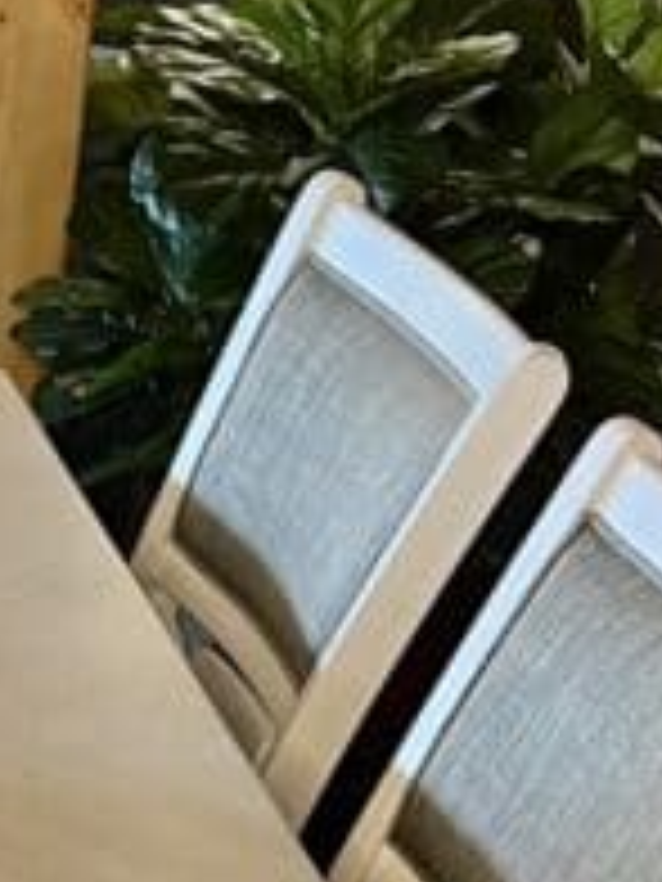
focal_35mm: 136
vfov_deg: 14.0
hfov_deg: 10.2
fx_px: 3468
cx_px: -554
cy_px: 1102
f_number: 1.6
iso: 125
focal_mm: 5.1
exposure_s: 1/60
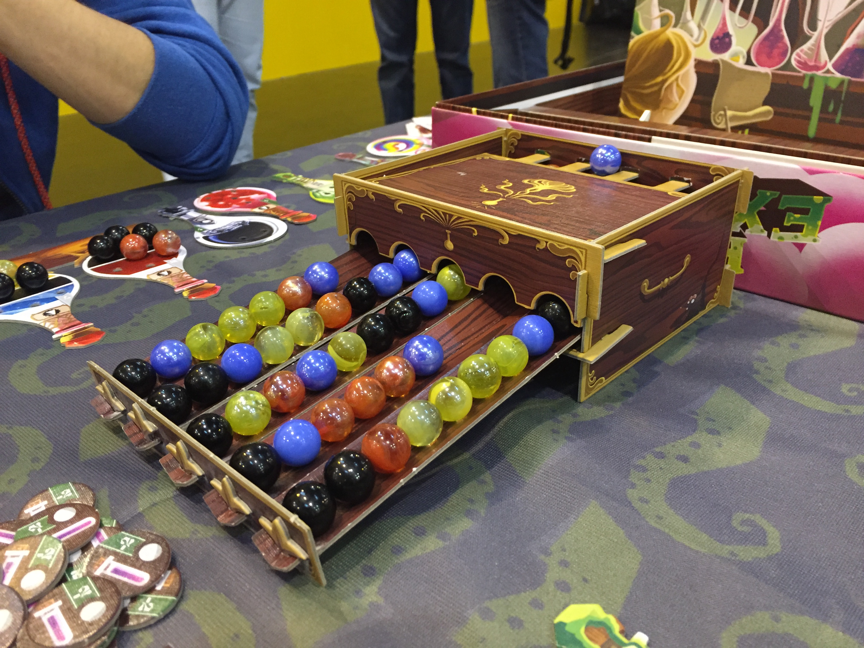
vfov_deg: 48.2
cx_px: 432
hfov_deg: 61.7
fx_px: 724
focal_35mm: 29
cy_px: 324
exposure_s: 1/33
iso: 320
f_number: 2.2
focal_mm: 4.15
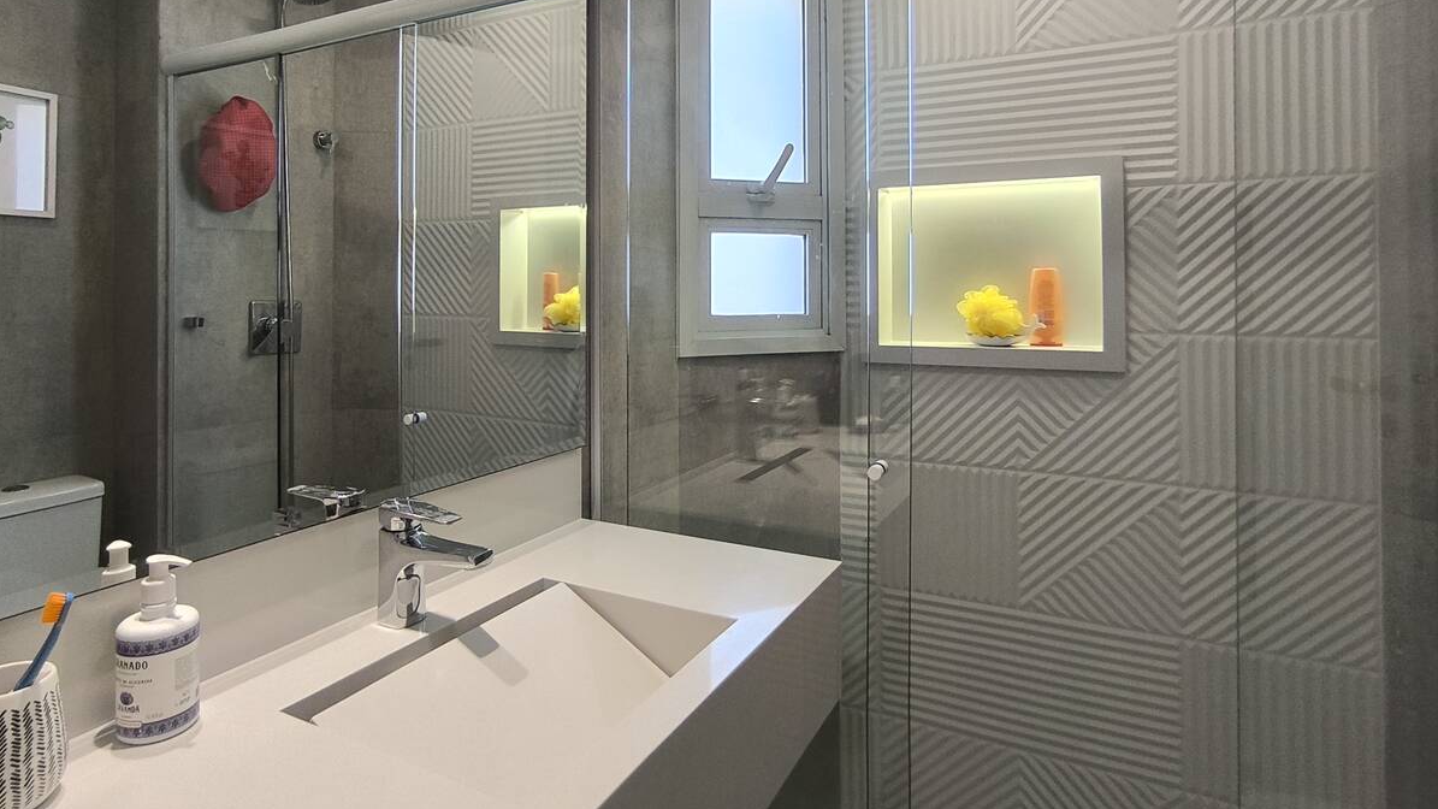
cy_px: 270
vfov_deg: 52.6
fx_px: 801
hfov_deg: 83.8
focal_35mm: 21
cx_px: 688
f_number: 2.2
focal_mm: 1.65
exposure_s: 1/60
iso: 80
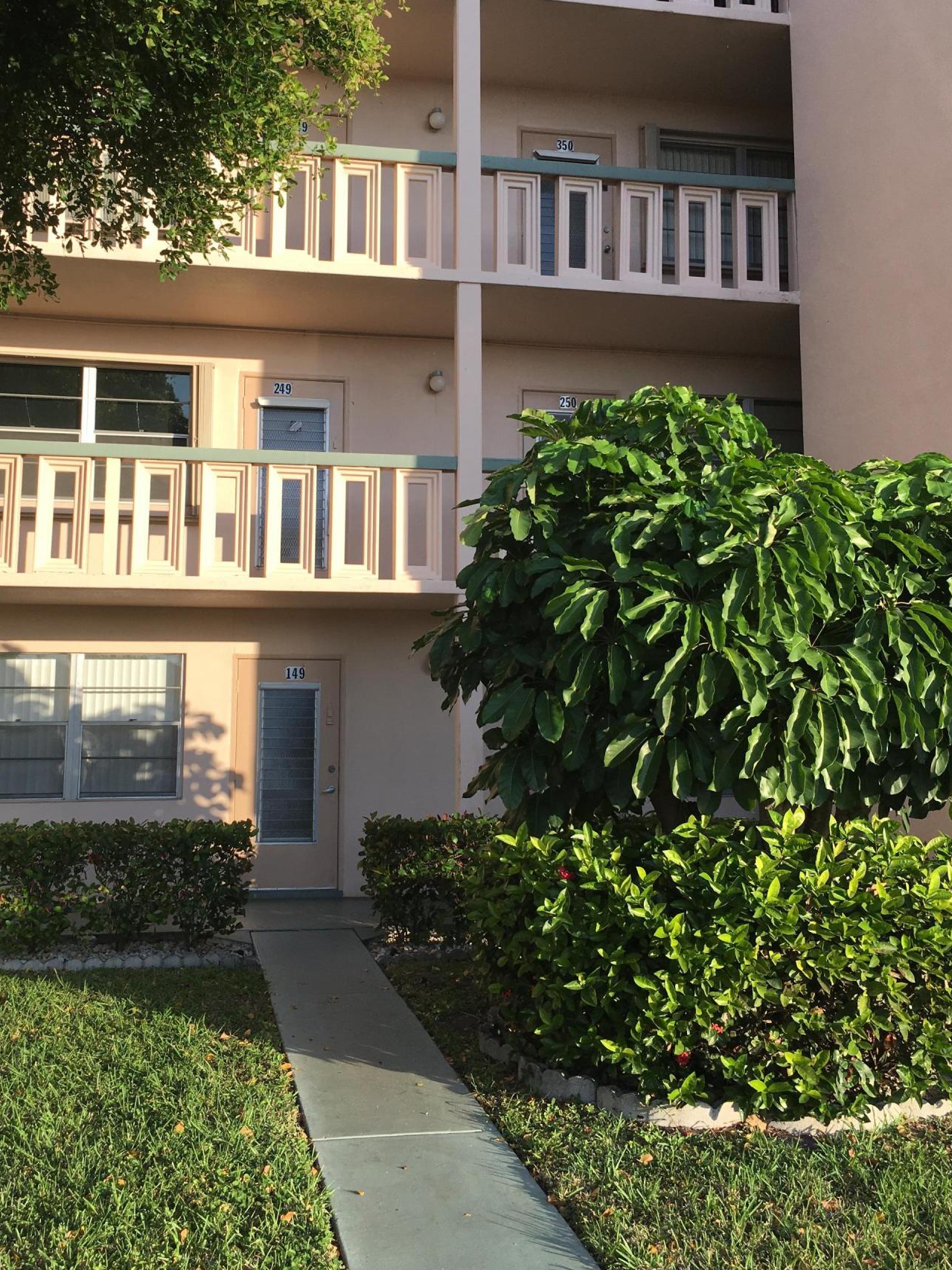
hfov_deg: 41.7
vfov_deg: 53.8
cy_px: 564
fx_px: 1247
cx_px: 413
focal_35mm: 34
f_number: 2.2
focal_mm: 4.15
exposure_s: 1/646
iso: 25
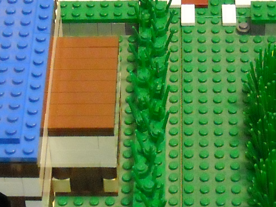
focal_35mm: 163
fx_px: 1300
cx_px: 157
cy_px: 80
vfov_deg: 9.1
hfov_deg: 12.1
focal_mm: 7.92
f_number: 3.2
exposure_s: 1/88
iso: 800
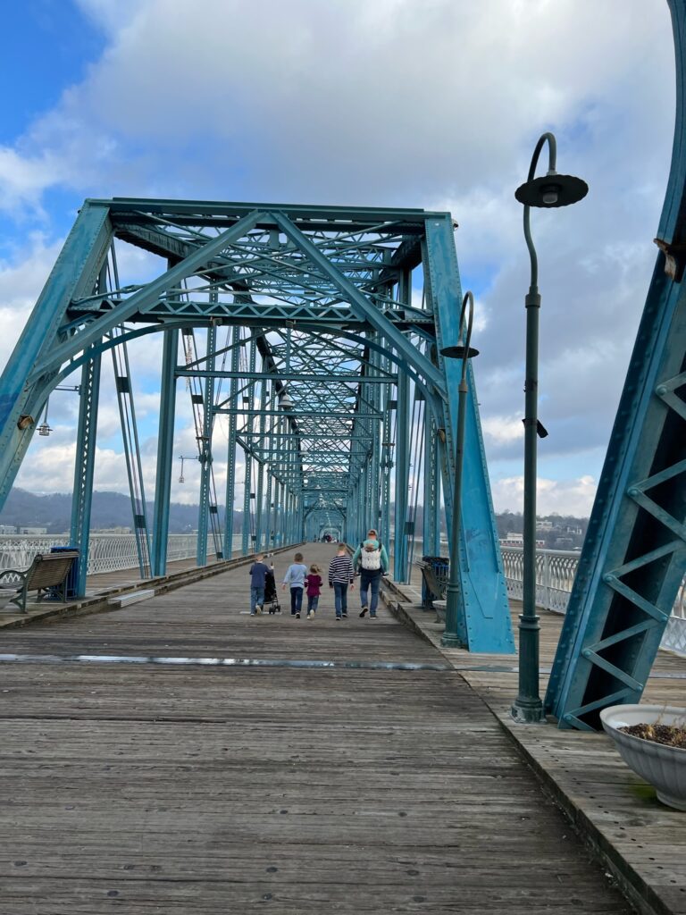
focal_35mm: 26
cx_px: 343
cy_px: 458
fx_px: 687
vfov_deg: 67.3
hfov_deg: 53.1
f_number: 1.5
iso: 50
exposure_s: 1/2457
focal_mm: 5.7
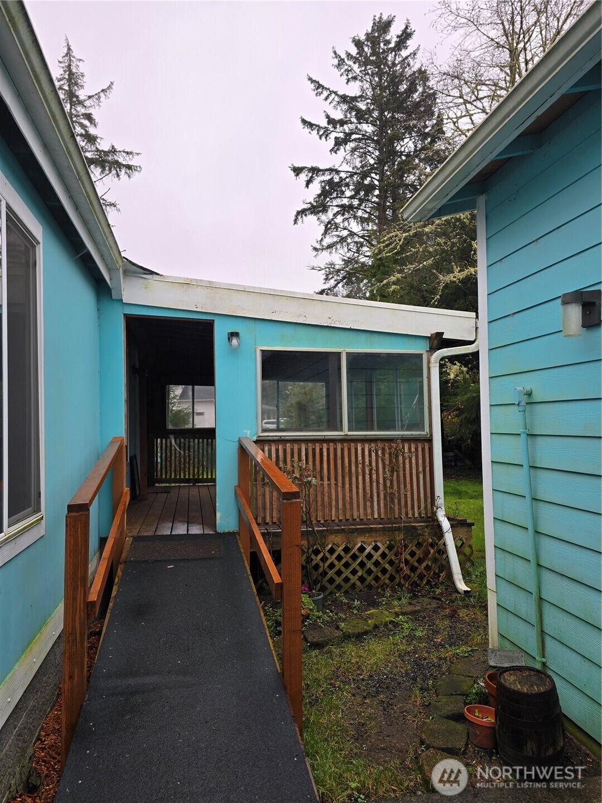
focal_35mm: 23
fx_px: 533
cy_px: 402
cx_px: 301
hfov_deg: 58.9
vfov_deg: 73.9
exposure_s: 1/180
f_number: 1.7
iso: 16
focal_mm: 6.3
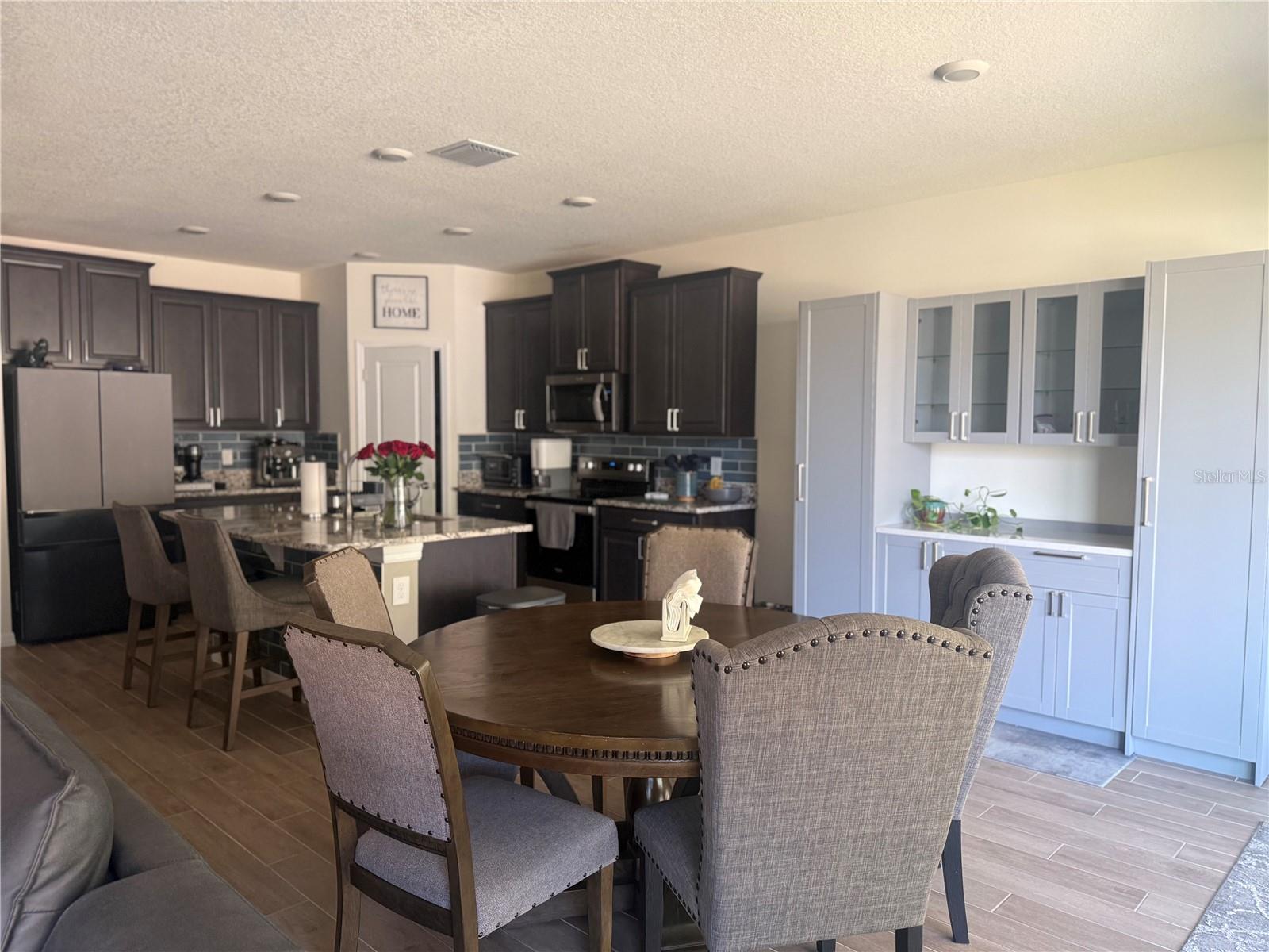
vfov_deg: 56.8
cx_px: 634
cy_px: 476
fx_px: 880
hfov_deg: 71.6
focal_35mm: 24
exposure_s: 1/60
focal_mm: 6.76
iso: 250
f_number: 1.78
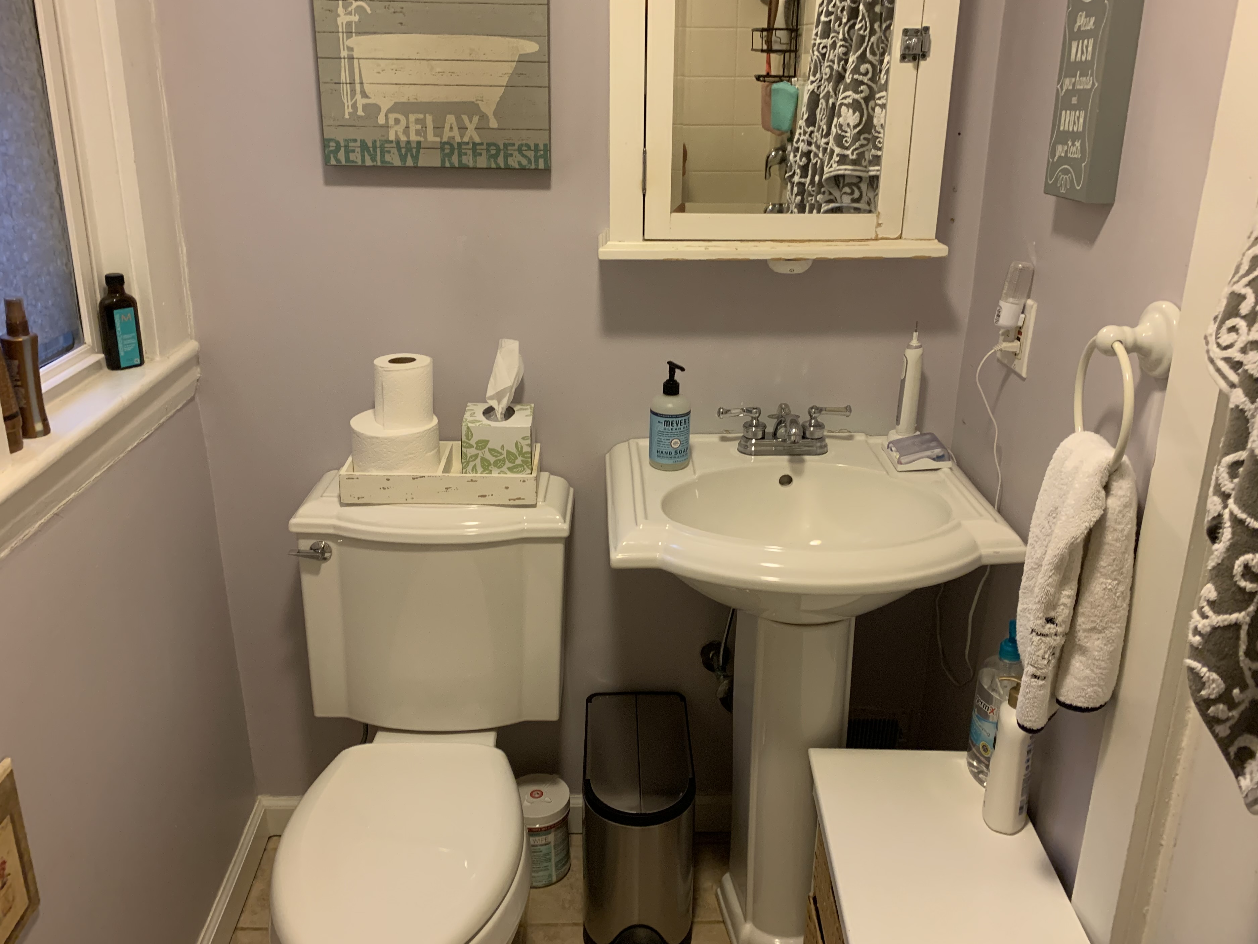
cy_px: 453
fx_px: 1018
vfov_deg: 49.7
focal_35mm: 28
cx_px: 645
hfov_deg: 63.4
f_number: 1.8
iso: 320
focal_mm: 4.25
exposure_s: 1/60
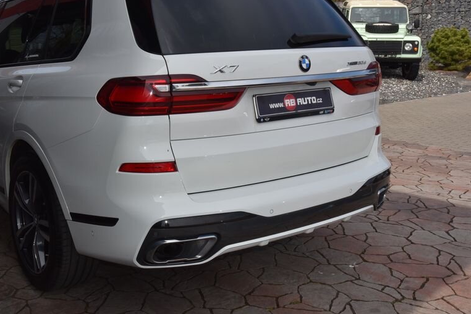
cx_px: 164
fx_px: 563
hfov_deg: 44.9
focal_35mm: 43
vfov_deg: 31.0
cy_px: 110
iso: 500
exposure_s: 1/200
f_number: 20
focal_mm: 32
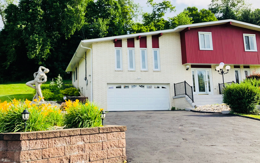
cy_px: 61
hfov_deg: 49.0
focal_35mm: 40
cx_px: 107
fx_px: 283
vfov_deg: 31.8
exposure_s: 1/685
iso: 20
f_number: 1.8
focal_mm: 3.99
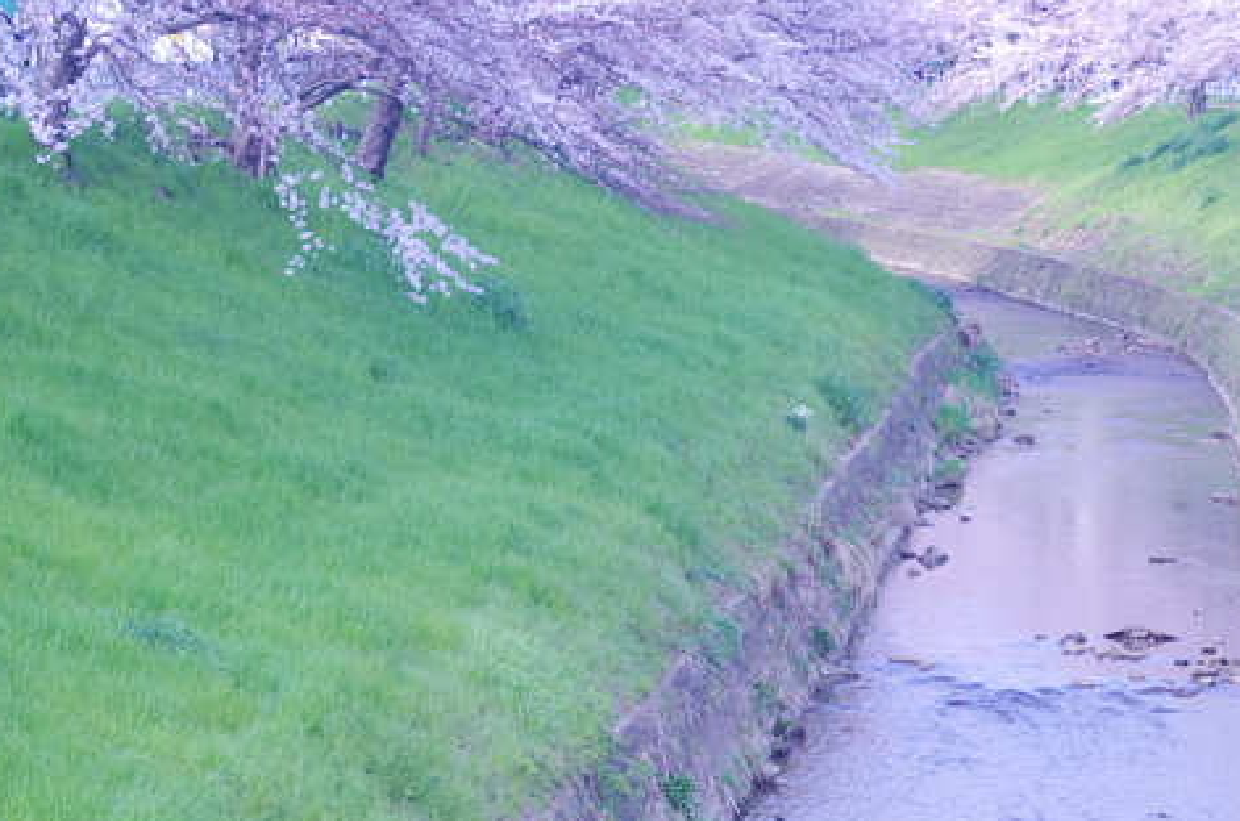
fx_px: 5603
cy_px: 553
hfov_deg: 12.6
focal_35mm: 163
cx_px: 850
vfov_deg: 8.4
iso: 200
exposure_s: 1/40
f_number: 7.1
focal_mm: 50
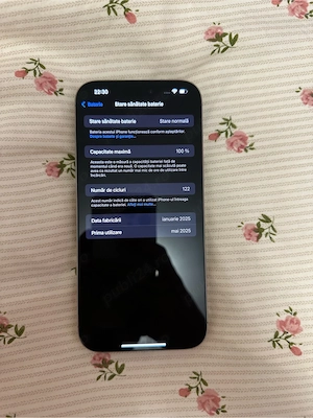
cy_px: 209
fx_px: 289
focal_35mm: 24
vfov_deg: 71.6
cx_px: 156
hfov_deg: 56.8
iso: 125
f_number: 1.78
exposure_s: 1/50
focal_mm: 6.86
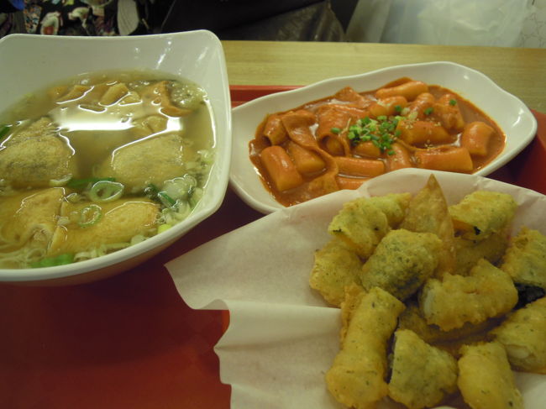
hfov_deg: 63.5
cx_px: 273
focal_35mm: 28
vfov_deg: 49.7
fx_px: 441
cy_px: 204
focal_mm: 5
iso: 140
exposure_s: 1/30
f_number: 2.7
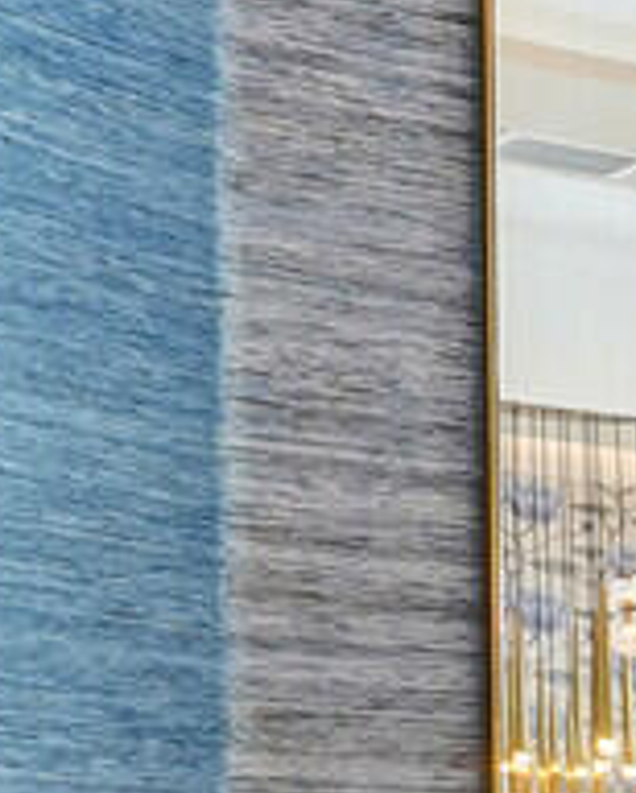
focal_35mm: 125
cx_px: 3176
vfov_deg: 14.8
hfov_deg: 6.4
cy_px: 960
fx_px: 2936
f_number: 11
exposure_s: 1/6
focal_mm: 16
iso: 320
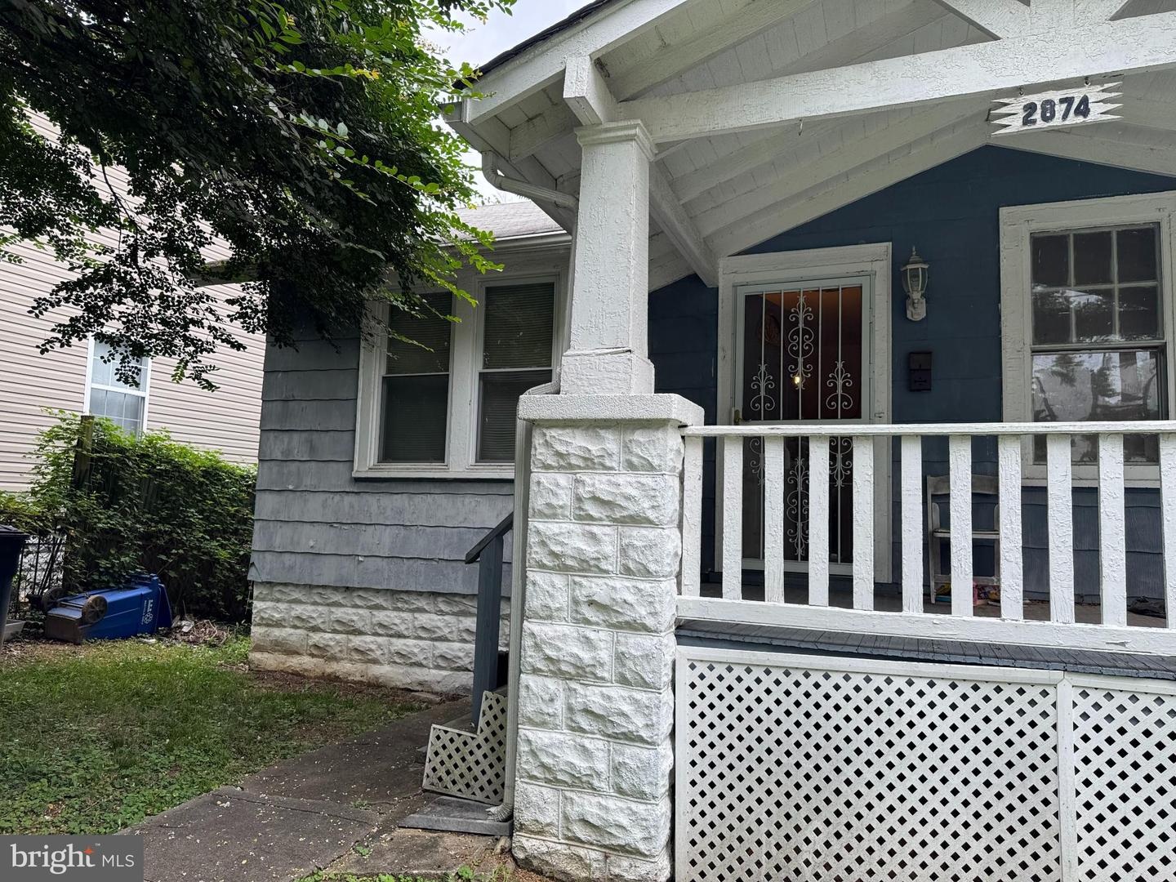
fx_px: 815
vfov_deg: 56.8
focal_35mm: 24
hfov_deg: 71.6
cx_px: 588
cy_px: 441
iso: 80
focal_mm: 6.76
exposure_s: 1/323
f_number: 1.78
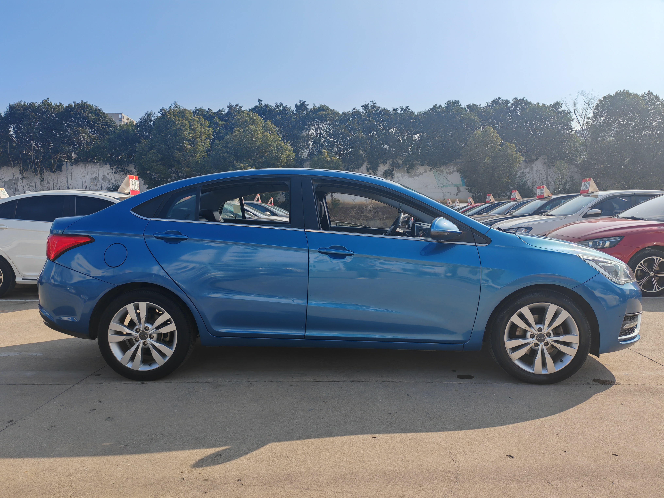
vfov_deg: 51.4
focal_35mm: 27
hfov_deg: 65.3
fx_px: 518
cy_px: 249
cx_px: 332
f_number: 1.9
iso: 50
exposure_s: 1/1300
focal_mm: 6.12
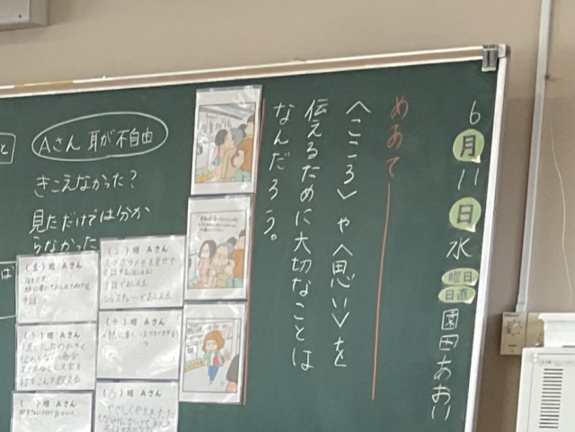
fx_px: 1927
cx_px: -155
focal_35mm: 116
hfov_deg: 16.1
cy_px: 776
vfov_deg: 11.8
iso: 32
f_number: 1.8
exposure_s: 1/60
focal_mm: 3
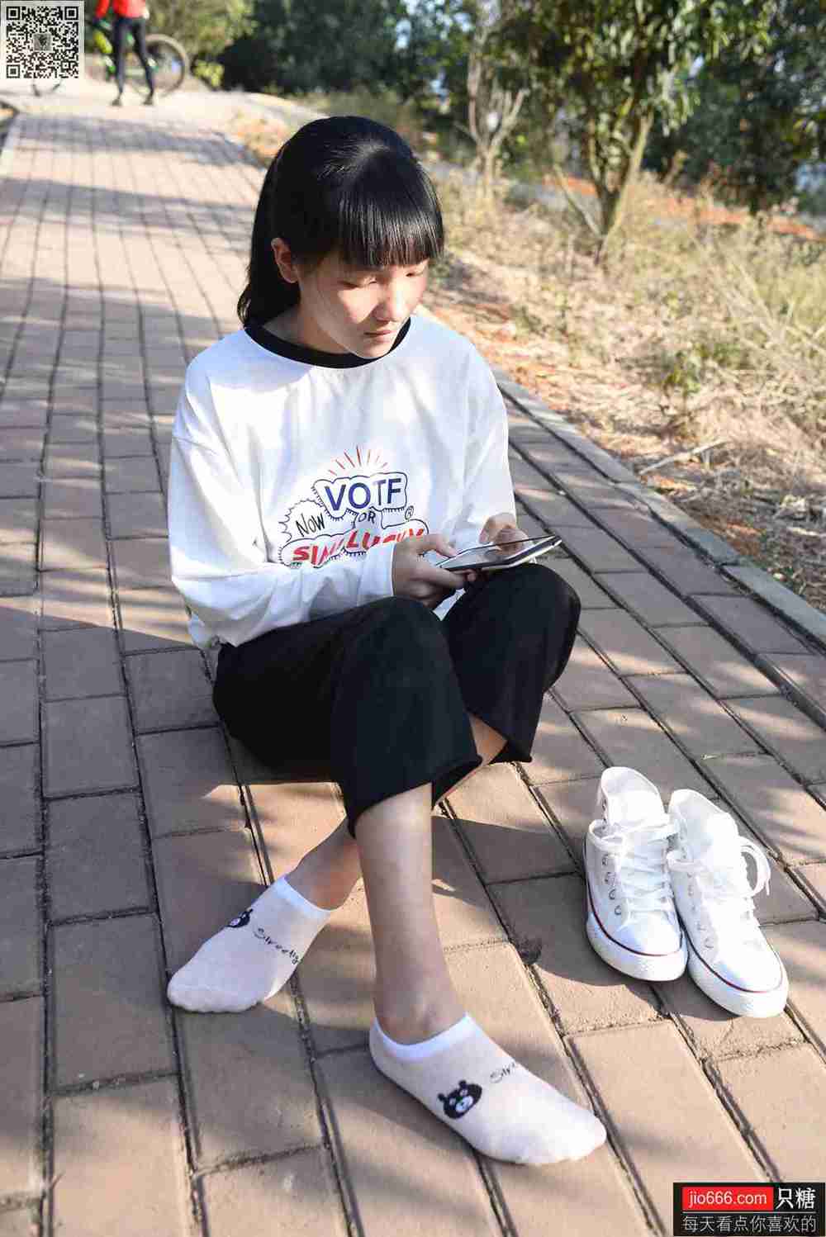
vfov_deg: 54.4
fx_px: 1203
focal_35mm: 35
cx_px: 413
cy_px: 618
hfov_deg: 37.9
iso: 160
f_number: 5.6
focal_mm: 35
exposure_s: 1/250
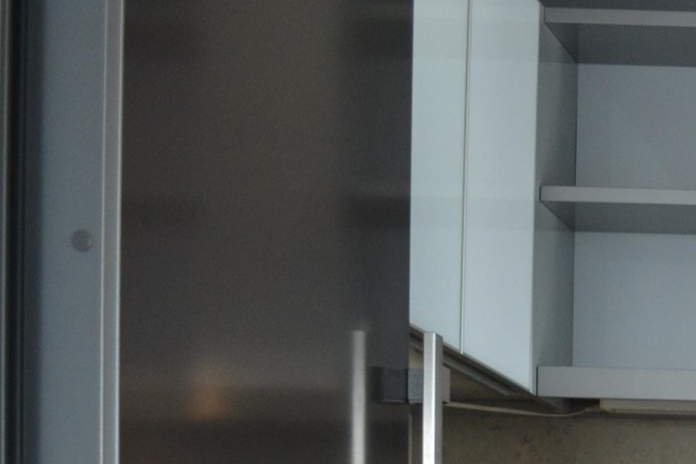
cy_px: 792
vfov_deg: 12.0
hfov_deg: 16.0
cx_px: 1292
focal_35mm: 106
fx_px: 2050
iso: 400
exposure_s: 1/60
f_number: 4
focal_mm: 18
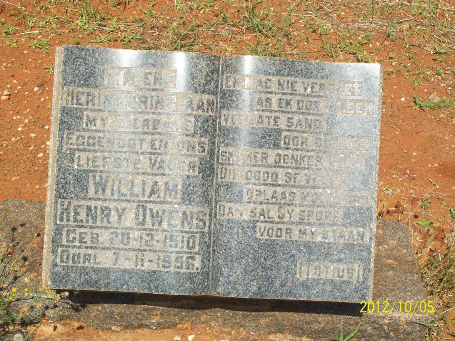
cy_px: 173
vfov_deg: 20.7
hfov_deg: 27.4
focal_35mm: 71
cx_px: 227
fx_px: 933
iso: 64
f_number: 3.8
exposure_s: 1/640
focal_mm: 11.6
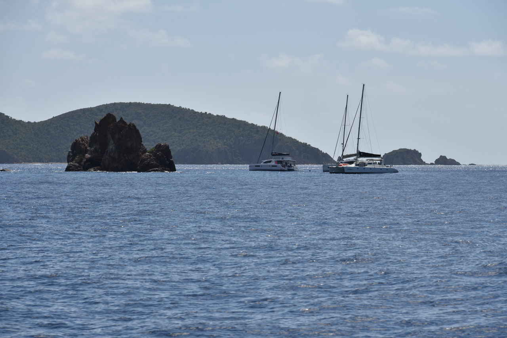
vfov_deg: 7.6
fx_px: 2535
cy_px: 169
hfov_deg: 11.4
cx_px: 254
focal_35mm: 180
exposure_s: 1/500
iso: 100
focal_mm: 180
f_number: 11
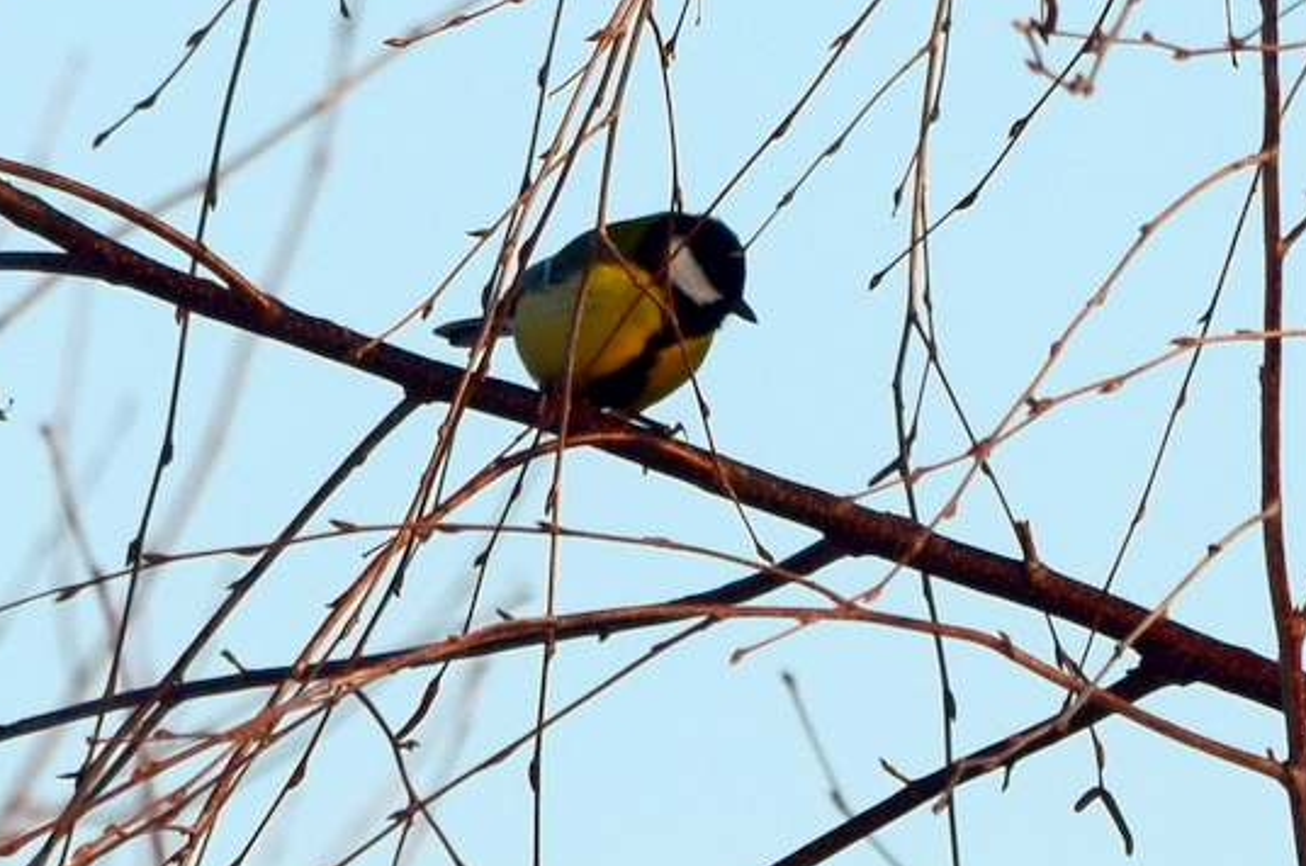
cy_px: 253
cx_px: 484
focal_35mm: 402
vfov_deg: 3.4
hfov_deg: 5.1
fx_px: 14558
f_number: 11
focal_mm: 180
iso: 400
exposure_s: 1/400
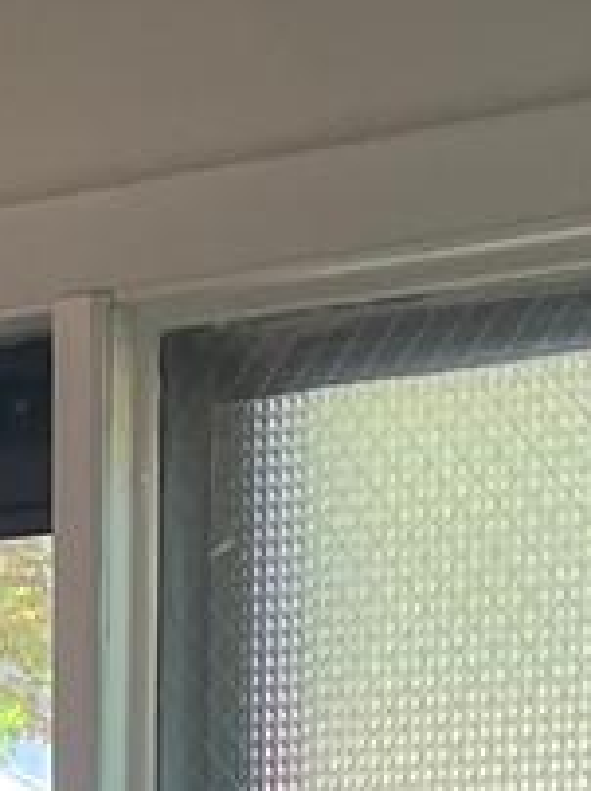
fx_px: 4517
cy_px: 1903
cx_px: 16
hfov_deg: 7.5
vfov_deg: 9.0
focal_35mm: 198
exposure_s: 1/120
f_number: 1.5
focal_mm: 5.7
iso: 125
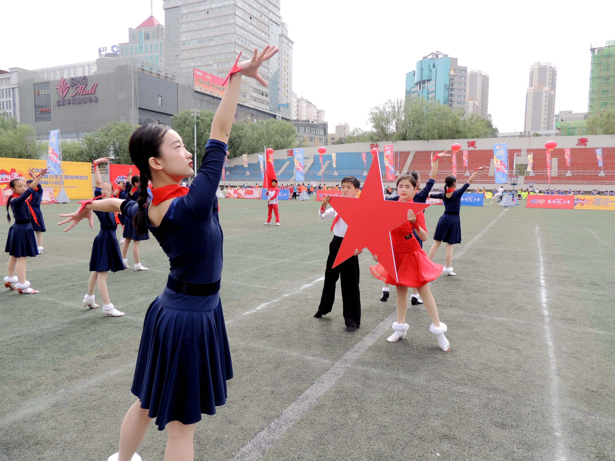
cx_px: 308
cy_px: 230
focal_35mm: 24
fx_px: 426
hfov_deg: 71.6
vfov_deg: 56.8
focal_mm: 4.3
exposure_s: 1/800
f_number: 3
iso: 100
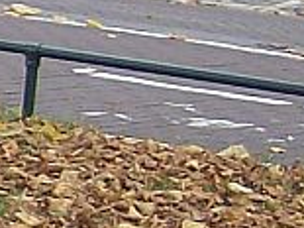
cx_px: -681
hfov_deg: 5.9
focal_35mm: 304
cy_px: 117
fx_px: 2668
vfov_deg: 4.9
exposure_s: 1/269
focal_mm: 7.7
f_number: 3.1
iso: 100
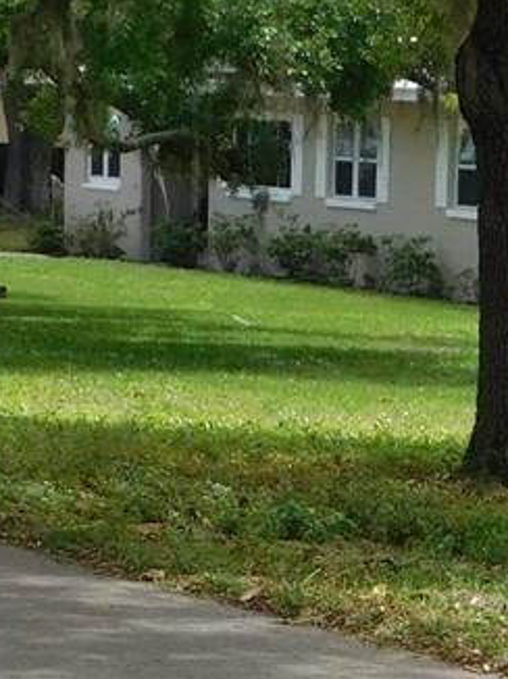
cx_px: 943
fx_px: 4330
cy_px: 831
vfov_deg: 8.8
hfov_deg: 6.5
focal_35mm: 221
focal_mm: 8
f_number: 3.7
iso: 125
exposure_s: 1/640
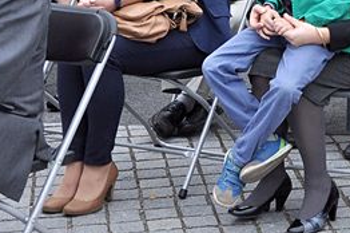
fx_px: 1181
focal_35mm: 122
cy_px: -10
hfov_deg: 15.5
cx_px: 525
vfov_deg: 11.1
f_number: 9
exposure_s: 1/320
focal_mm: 25
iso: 500
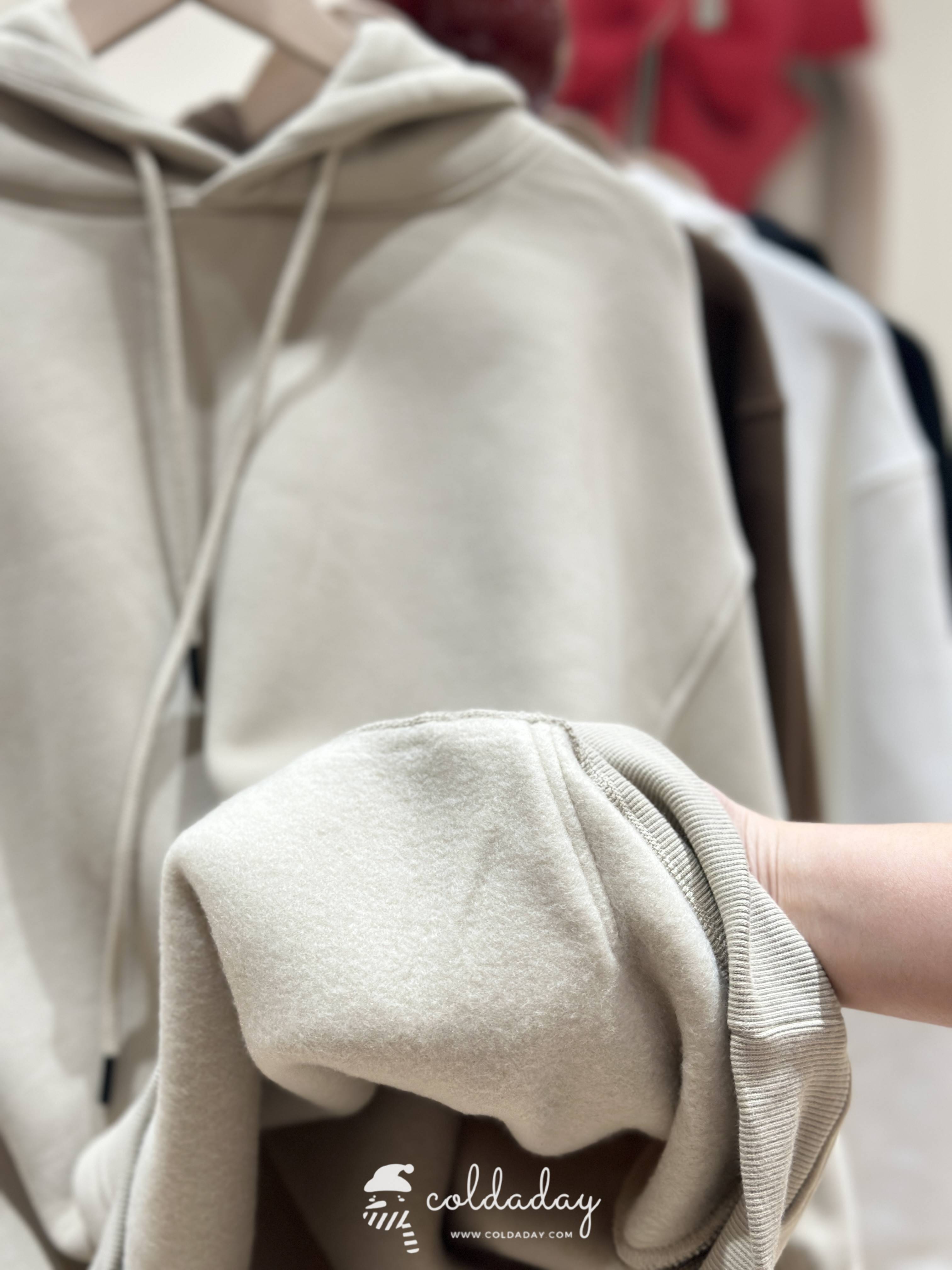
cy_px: 635
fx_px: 1760
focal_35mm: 48
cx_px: 476
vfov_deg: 39.7
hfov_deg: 30.3
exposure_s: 1/50
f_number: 1.78
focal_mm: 6.86
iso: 125
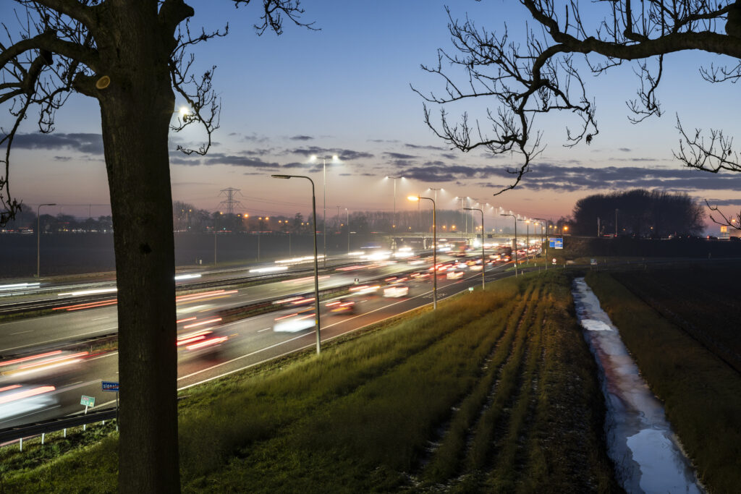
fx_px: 1132
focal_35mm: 55
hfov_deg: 36.2
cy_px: 247
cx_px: 370
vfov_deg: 24.6
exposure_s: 1/1.67
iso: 640
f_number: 7.1
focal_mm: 55
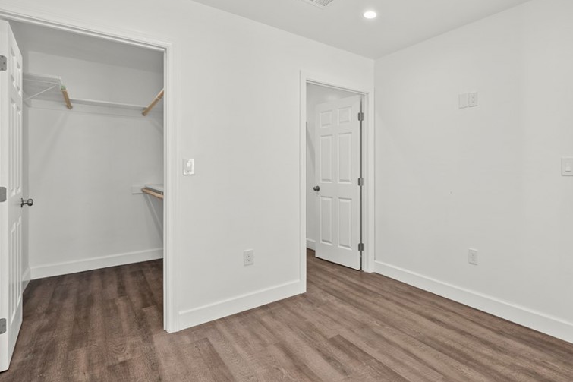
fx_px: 302
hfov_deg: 84.6
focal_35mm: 19
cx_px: 370
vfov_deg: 64.4
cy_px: 175
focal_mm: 14
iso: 125
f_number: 9
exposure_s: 1/2
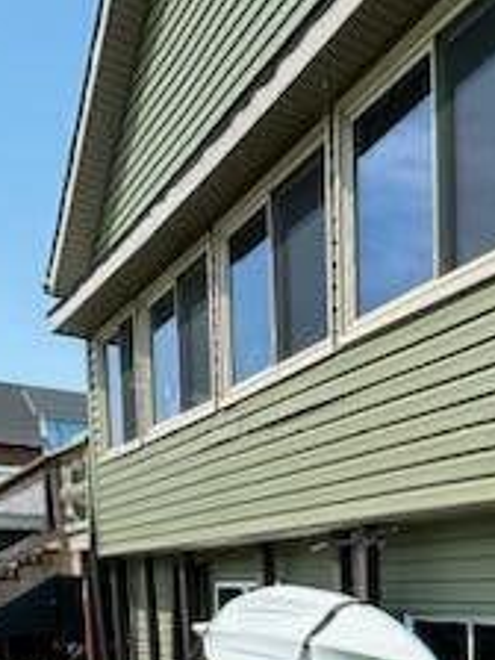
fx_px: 763
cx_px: 527
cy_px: 654
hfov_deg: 32.2
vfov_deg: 41.1
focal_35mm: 40
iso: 50
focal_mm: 2.22
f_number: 2.2
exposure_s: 1/1595
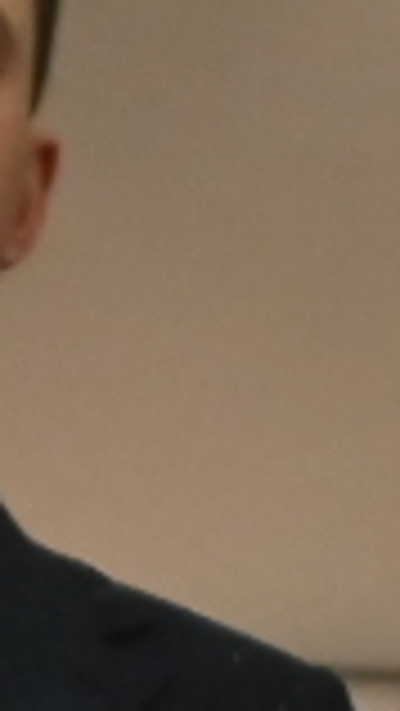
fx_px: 4841
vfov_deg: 8.2
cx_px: 413
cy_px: 1152
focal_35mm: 257
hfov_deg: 4.7
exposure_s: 1/400
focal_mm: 24
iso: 2500
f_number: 2.8
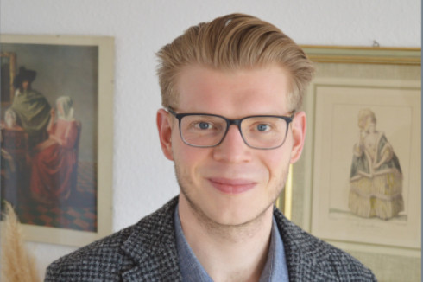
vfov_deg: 25.7
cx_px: 212
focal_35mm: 52
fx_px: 616
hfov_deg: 37.9
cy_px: 141
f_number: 4.5
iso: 400
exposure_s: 1/60
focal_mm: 35
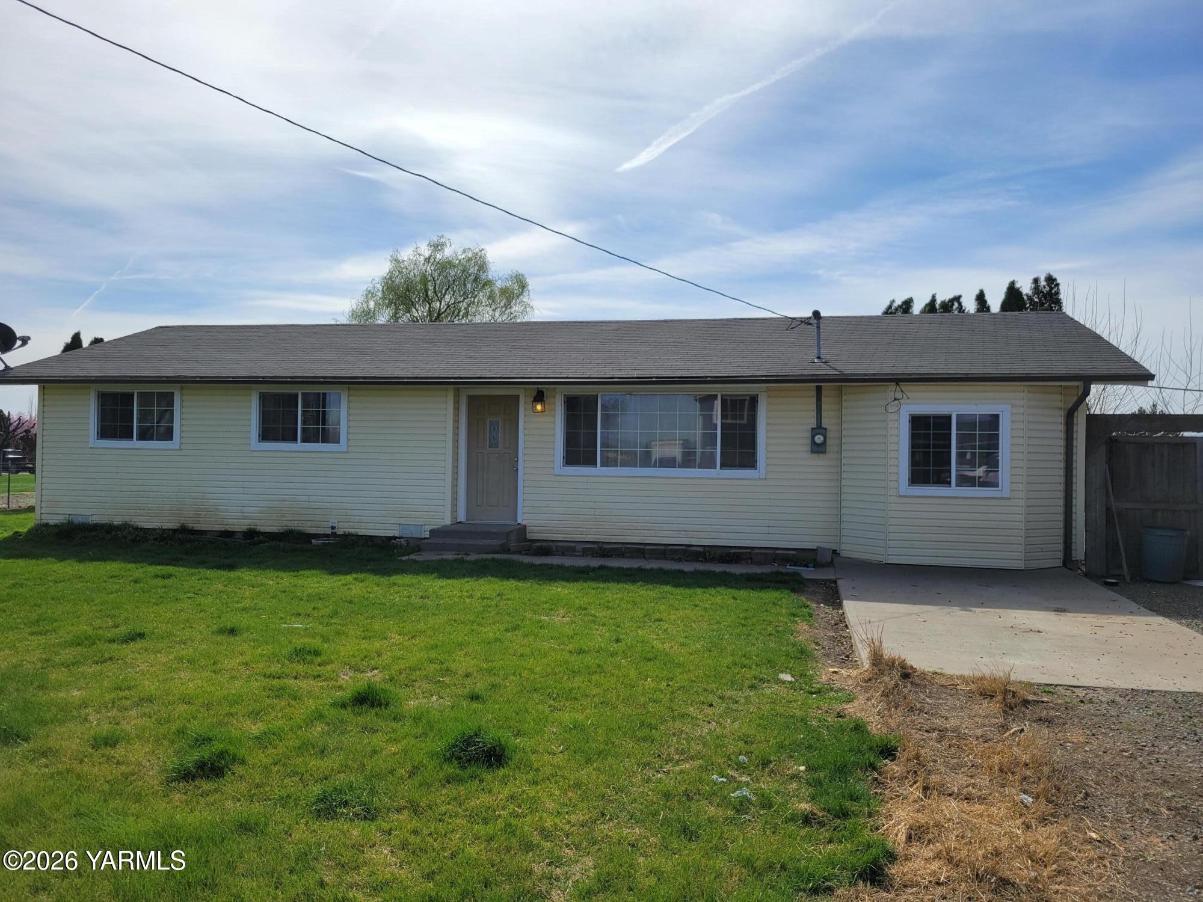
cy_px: 451
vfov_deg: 53.1
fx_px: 904
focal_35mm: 26
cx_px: 602
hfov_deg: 67.3
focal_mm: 5.4
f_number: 1.8
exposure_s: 1/4032
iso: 40
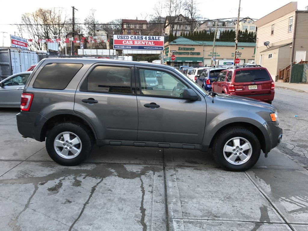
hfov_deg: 63.4
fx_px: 249
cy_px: 116
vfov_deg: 49.7
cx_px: 154
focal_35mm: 28
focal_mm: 3.99
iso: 20
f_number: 1.8
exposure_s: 1/125
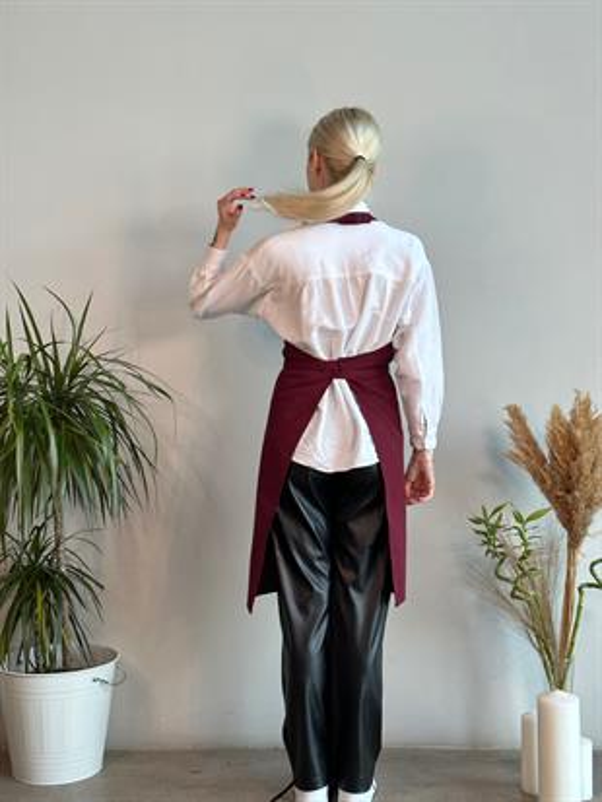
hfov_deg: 30.3
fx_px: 1112
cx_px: 301
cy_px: 401
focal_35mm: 48
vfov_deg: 39.6
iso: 80
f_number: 1.78
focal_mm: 6.86
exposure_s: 1/100
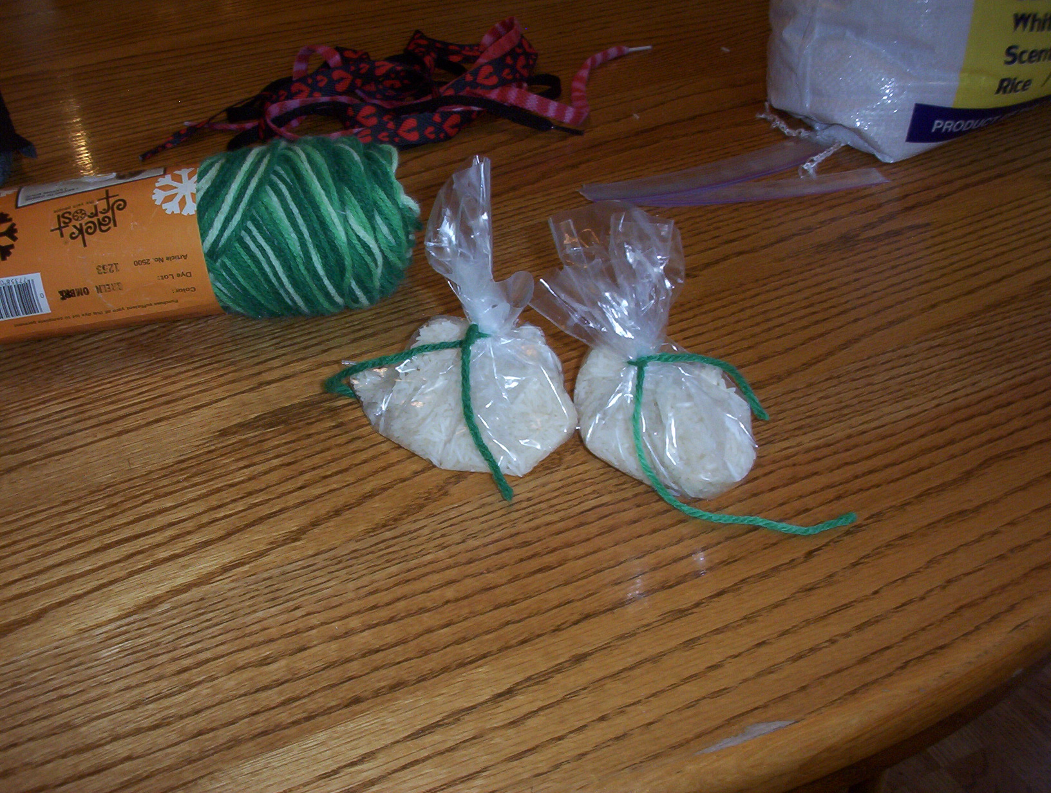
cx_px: 526
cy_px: 396
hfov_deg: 47.8
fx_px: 1187
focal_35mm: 39
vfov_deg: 37.0
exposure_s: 1/30
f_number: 4.5
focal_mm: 6
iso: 140
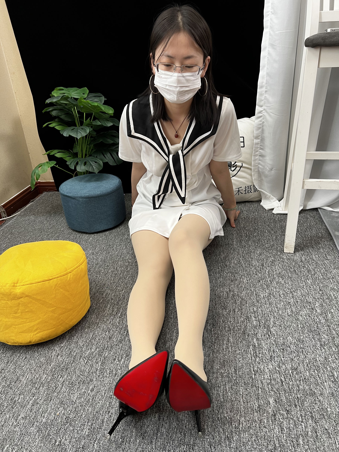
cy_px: 226
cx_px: 170
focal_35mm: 26
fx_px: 339
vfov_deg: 67.3
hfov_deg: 53.1
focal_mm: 5.7
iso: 80
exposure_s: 1/50
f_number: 1.5
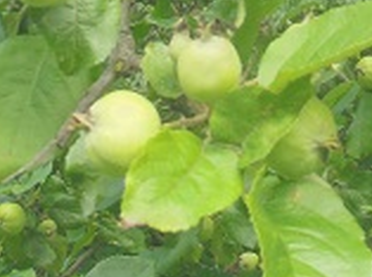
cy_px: -133
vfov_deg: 6.0
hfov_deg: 8.0
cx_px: 365
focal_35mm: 246
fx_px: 2638
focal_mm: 12.4
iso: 125
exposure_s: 1/60
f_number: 5.2
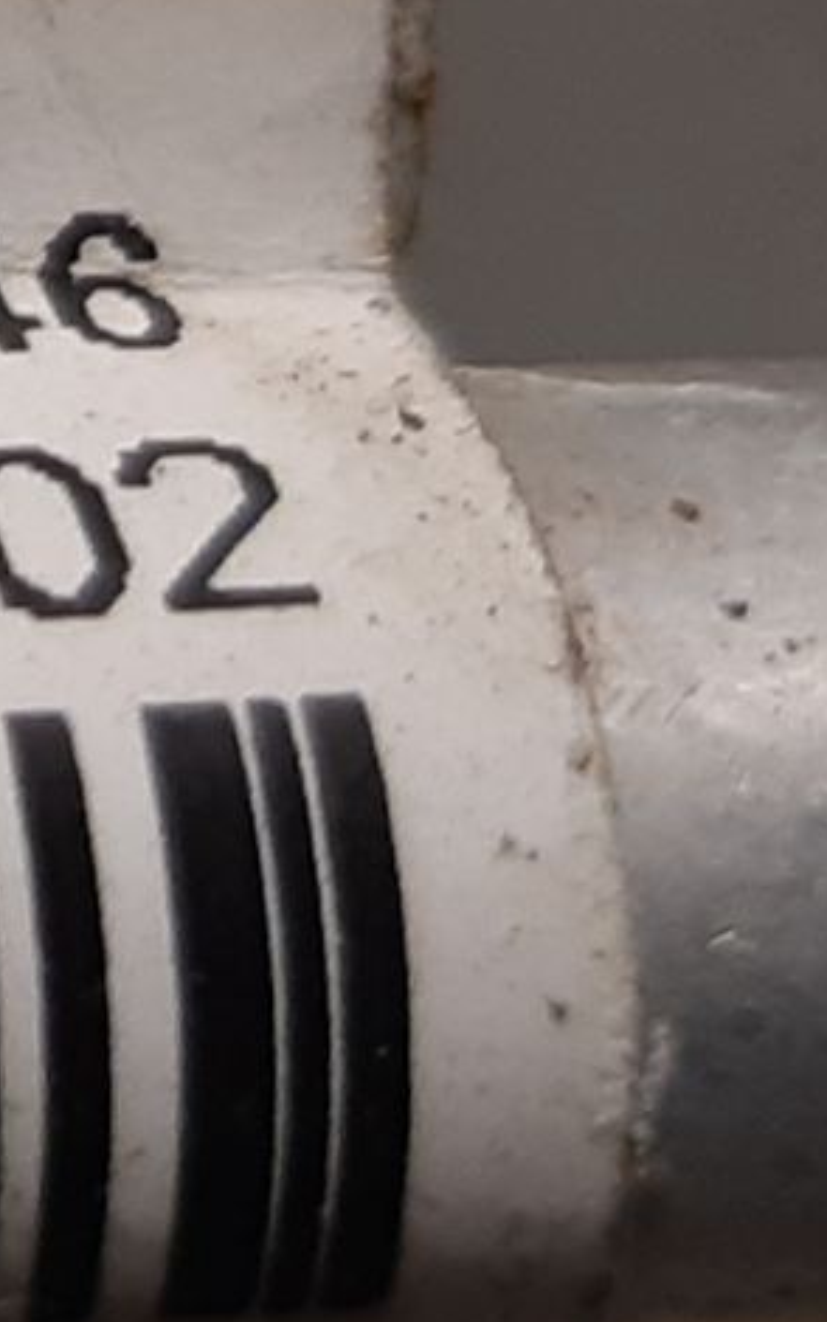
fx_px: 4325
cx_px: -1679
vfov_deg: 16.8
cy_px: -172
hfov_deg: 8.9
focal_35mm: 120
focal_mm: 3.93
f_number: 1.7
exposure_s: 1/50
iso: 100
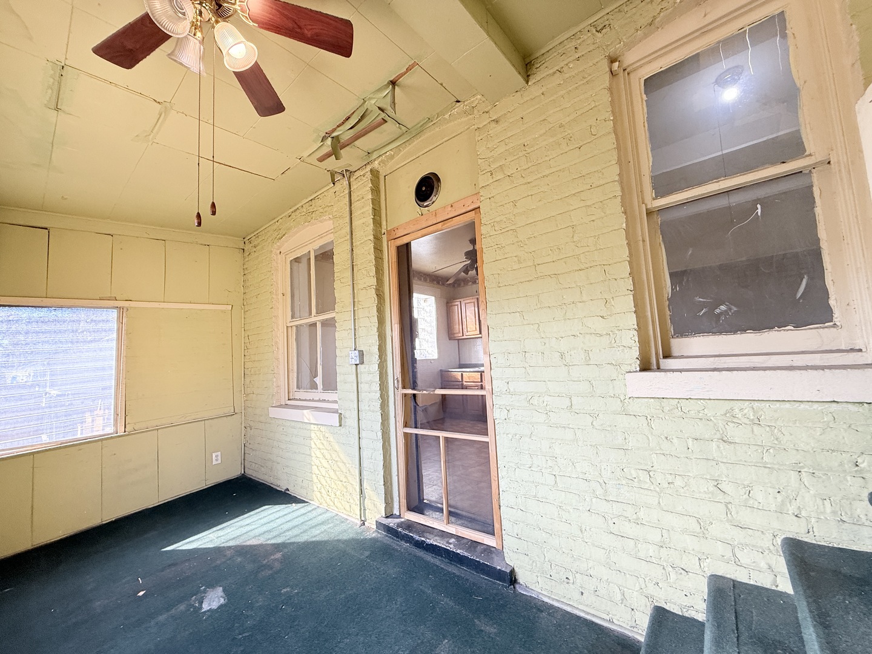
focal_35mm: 14
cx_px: 436
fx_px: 353
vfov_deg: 85.7
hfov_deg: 102.1
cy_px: 327
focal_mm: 2.22
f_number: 2.2
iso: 160
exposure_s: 1/120
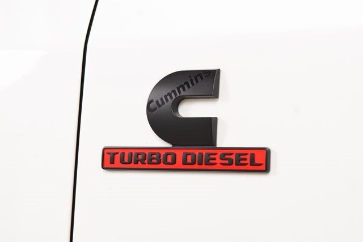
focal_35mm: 105
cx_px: 182
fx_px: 1059
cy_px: 121
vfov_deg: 13.0
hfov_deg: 19.5
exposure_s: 1/60
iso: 1600
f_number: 7.1
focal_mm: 70
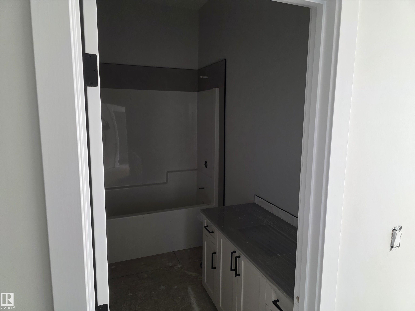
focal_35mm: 23
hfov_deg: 73.9
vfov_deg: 58.9
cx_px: 208
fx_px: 276
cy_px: 156
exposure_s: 1/120
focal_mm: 6.3
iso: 200
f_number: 1.7
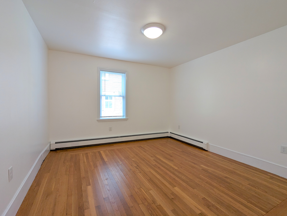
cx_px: 144
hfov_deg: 94.4
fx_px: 133
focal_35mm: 16
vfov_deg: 78.2
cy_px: 108
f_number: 2.2
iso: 258
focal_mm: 2.35
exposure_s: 1/120
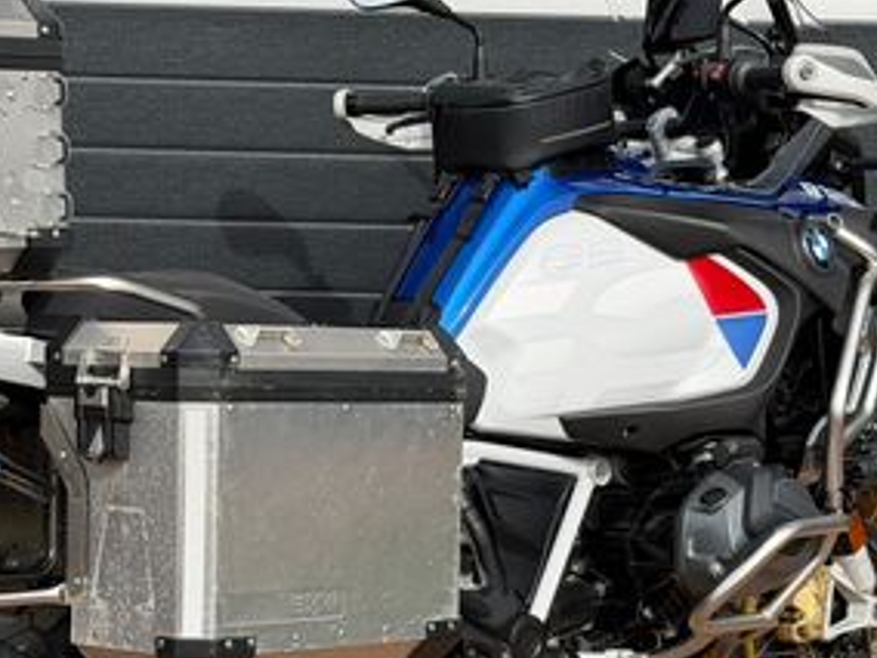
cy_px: 466
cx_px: 383
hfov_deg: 18.2
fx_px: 2736
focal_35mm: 108
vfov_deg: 13.7
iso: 64
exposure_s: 1/4878
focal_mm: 6.76
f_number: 1.78
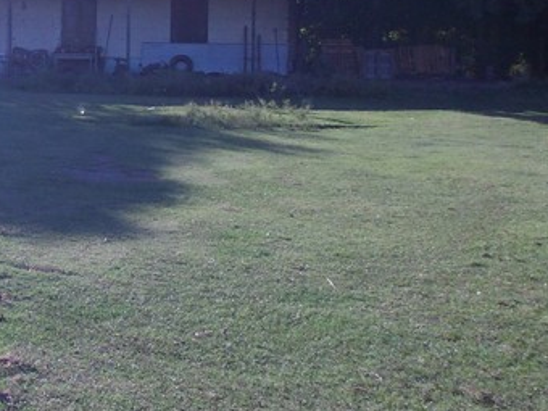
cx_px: 35
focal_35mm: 63
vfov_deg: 22.9
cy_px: 77
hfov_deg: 29.2
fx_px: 997
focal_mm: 4
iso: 80
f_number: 5.4
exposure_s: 1/250
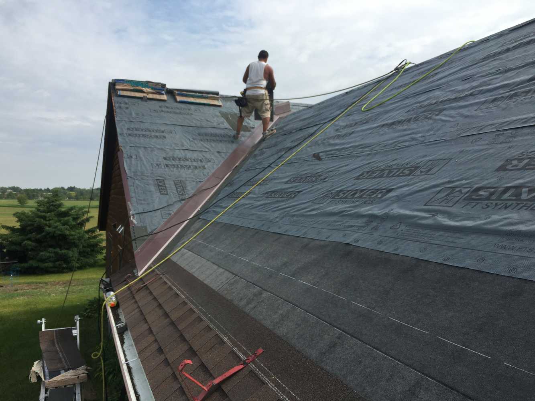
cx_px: 268
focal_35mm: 29
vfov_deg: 48.2
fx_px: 448
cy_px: 200
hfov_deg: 61.7
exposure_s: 1/1748
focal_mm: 4.15
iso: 25
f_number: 2.2
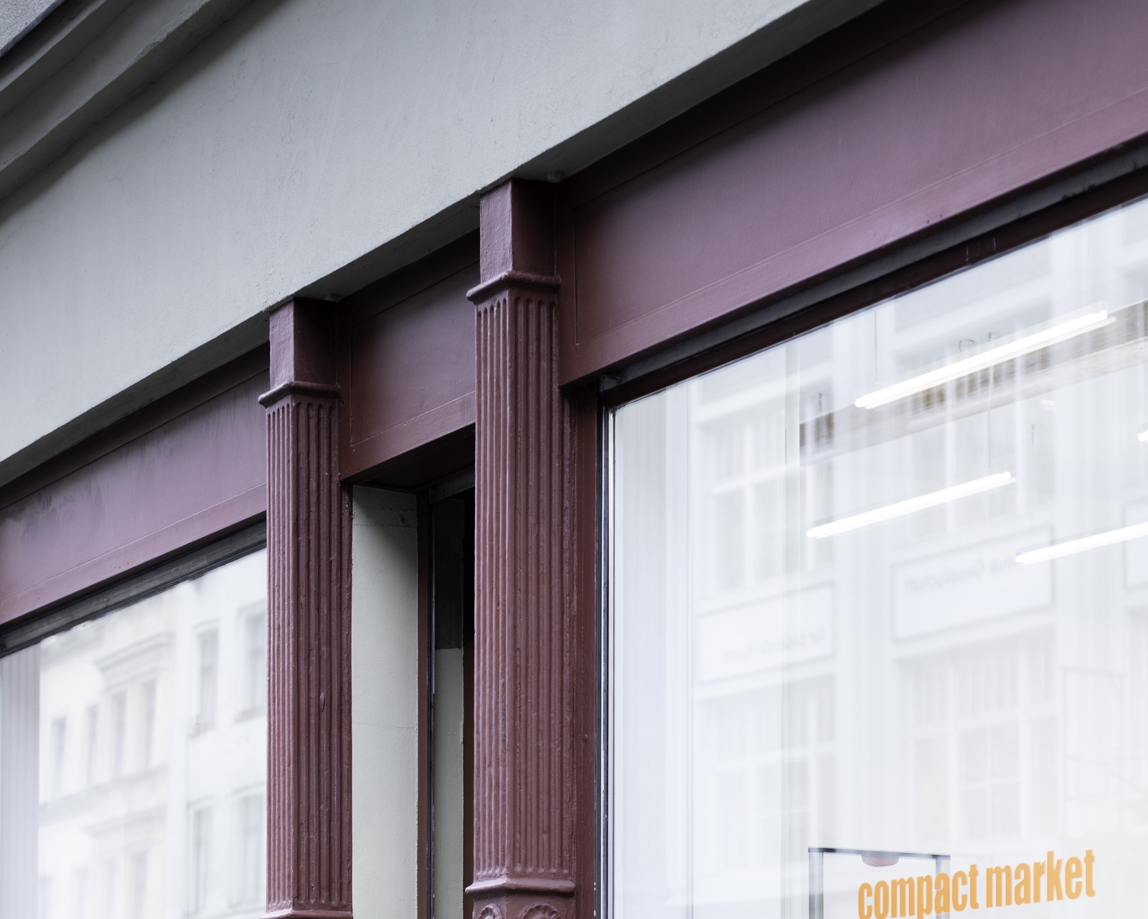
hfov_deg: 21.7
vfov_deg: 17.0
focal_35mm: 88
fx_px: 2990
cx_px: 646
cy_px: 964
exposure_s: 1/200
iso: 320
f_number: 3.5
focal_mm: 50
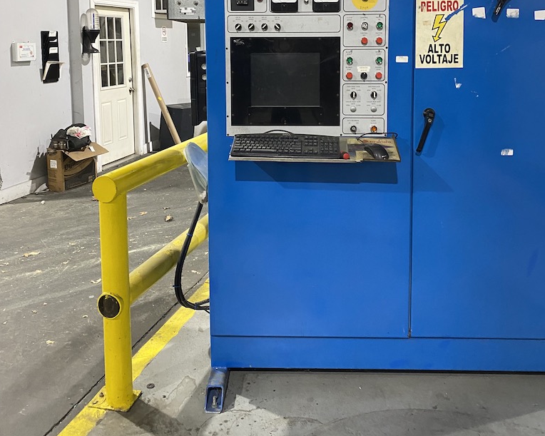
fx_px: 548
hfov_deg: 52.9
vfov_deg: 41.7
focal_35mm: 34
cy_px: 93
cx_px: 272
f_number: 1.8
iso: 250
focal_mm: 4.25
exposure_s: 1/60
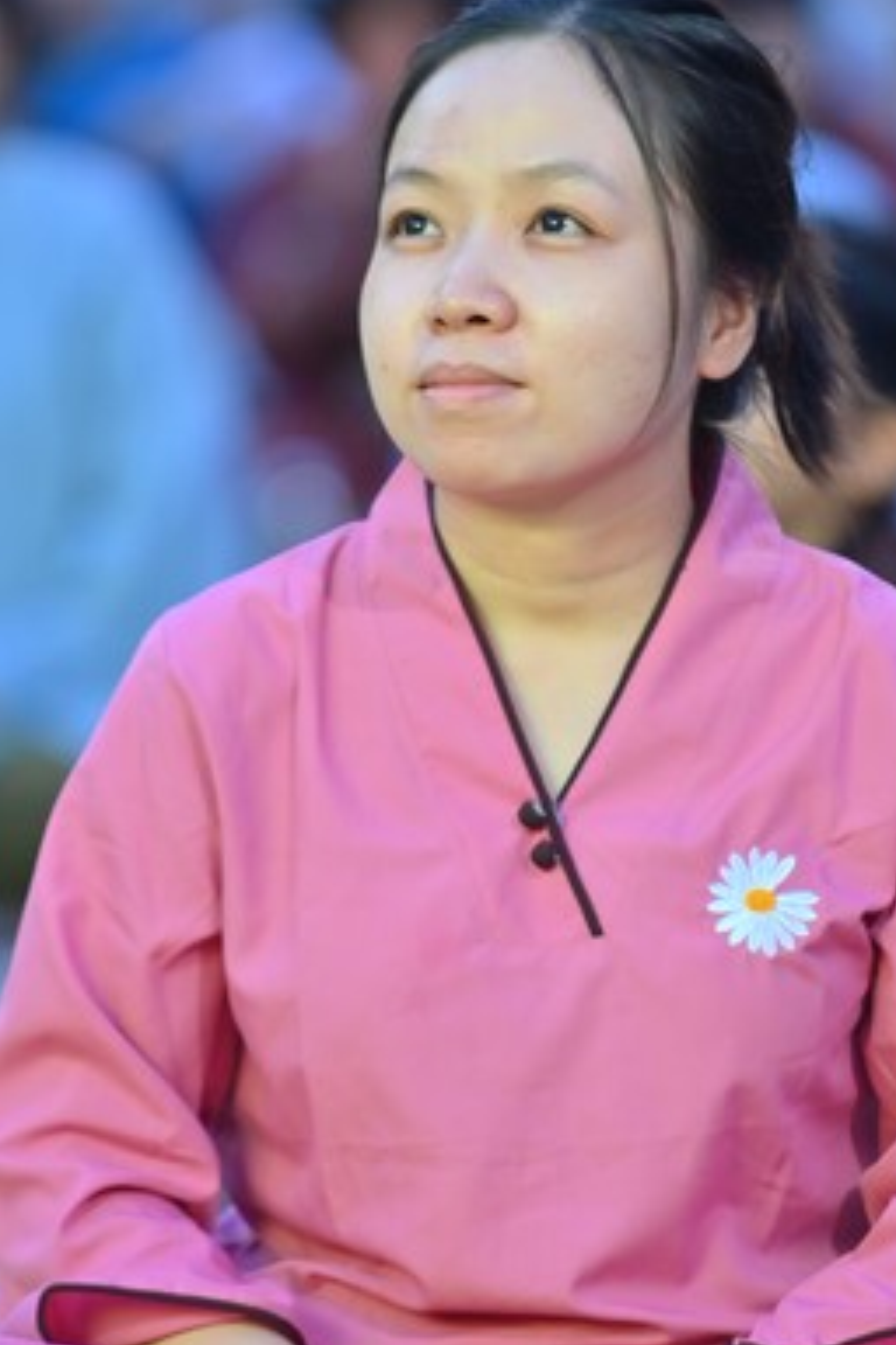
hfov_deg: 4.5
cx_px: 474
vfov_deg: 6.8
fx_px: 11386
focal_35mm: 305
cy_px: 676
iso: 1000
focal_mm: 180
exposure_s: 1/125
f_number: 2.8
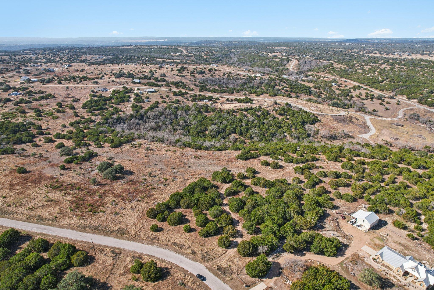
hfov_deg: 78.6
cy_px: 145
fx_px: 265
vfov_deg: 57.2
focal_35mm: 22
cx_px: 217
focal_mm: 8.4
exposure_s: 1/2000
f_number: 2.8
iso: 150
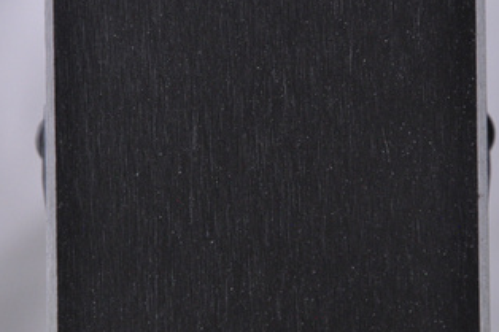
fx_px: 3127
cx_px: 264
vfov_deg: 6.1
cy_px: 142
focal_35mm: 226
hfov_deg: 9.1
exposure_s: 1/125
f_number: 9.5
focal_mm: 105
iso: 3200
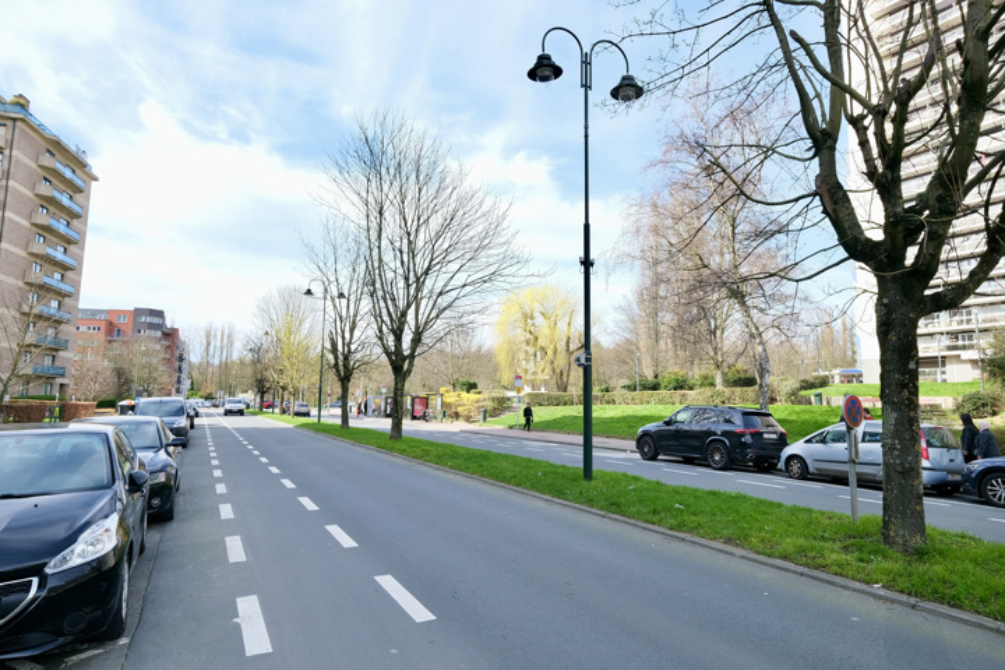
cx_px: 502
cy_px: 335
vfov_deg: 59.5
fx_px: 586
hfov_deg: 81.2
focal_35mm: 21
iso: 320
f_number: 5.6
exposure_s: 1/220
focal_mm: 13.8
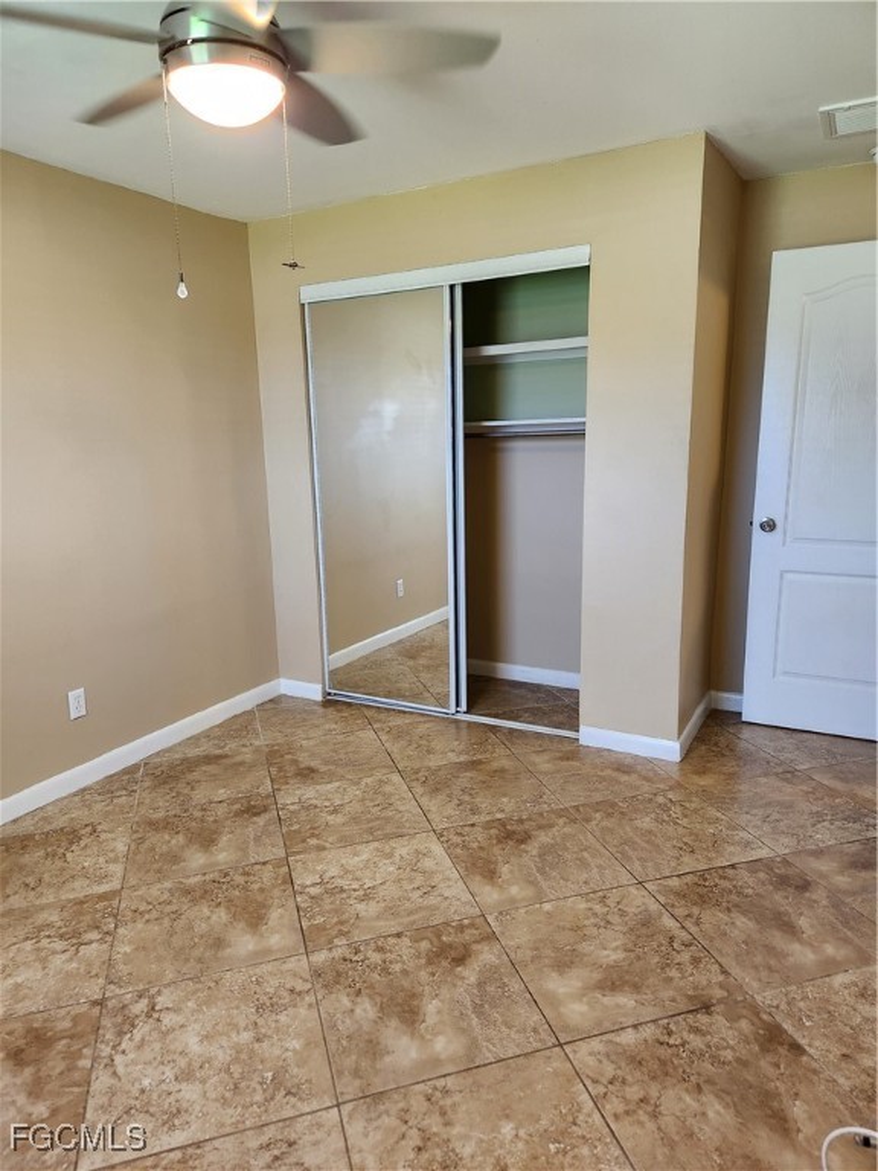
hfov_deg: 58.9
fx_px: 778
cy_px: 586
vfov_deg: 73.9
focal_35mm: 23
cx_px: 439
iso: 250
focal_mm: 5.4
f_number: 1.8
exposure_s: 1/60
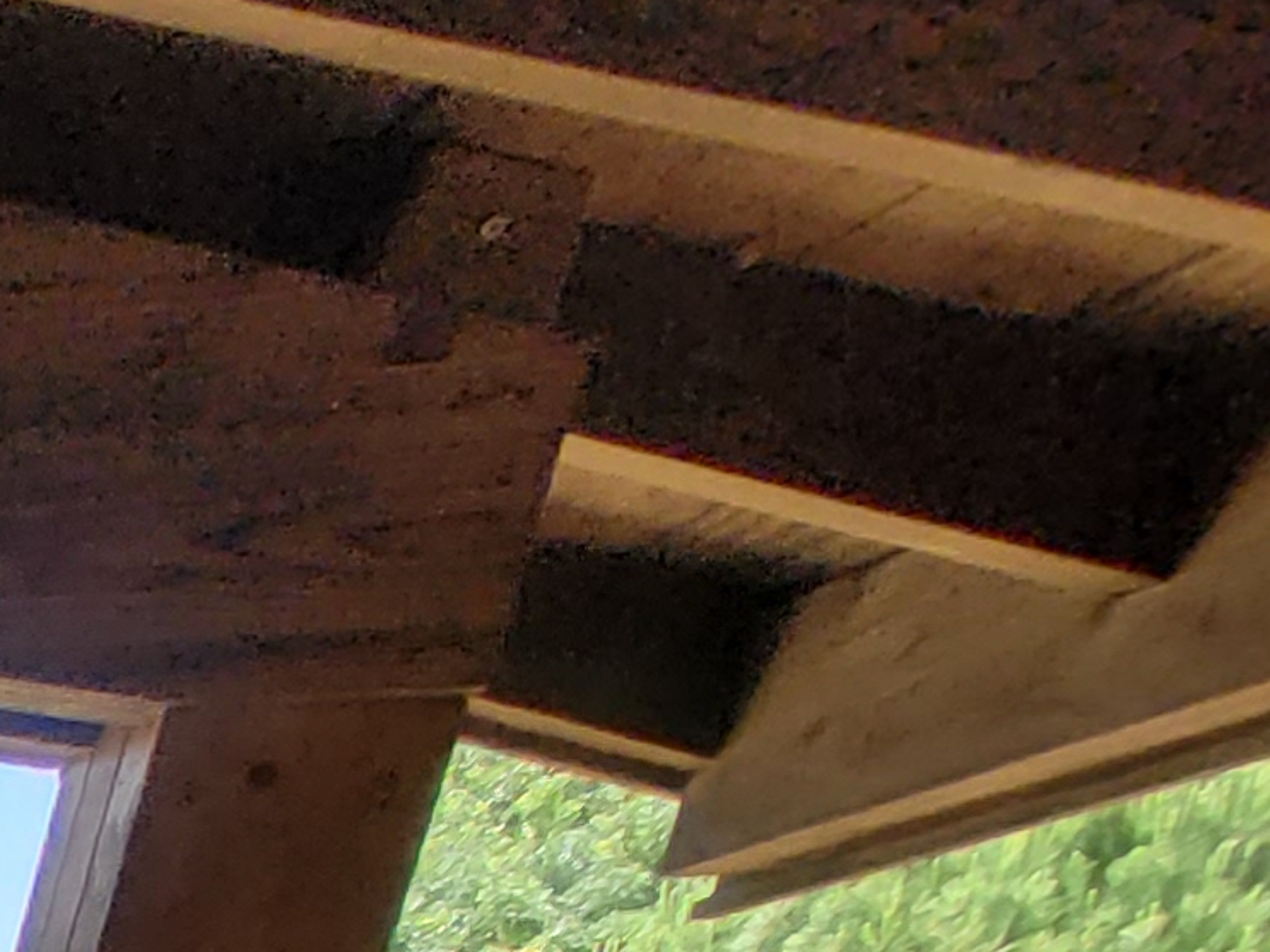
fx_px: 2568
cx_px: -1991
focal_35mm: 70
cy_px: 2487
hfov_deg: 14.0
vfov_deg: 13.2
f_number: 2.2
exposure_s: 1/334
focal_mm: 1.74
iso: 40
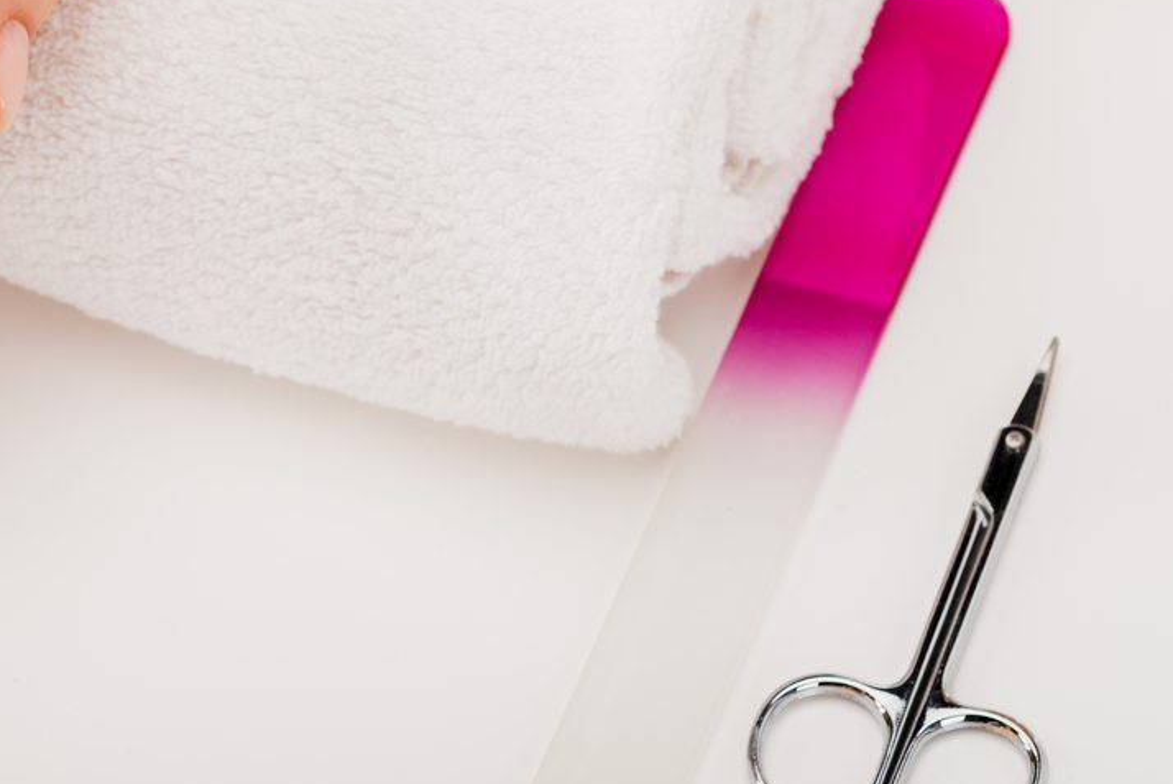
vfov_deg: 4.7
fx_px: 9585
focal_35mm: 294
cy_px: -239
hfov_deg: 7.0
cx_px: 210
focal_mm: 105
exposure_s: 1/200
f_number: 10
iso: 100
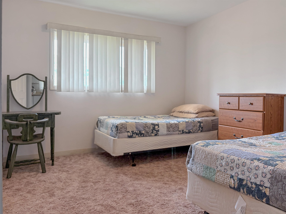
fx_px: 215
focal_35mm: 26
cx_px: 143
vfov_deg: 53.1
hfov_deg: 67.3
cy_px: 107
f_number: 1.6
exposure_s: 1/60
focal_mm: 5.96
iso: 160
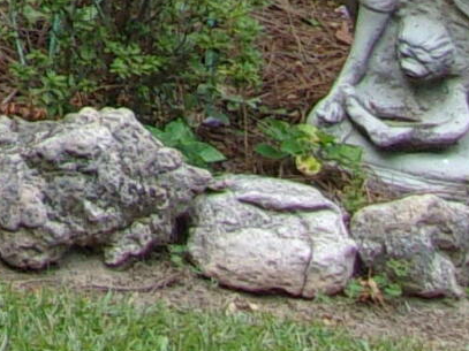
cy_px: -773
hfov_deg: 9.3
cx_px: -479
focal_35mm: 199
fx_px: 2695
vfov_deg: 6.6
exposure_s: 1/140
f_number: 3
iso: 80
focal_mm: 4.9
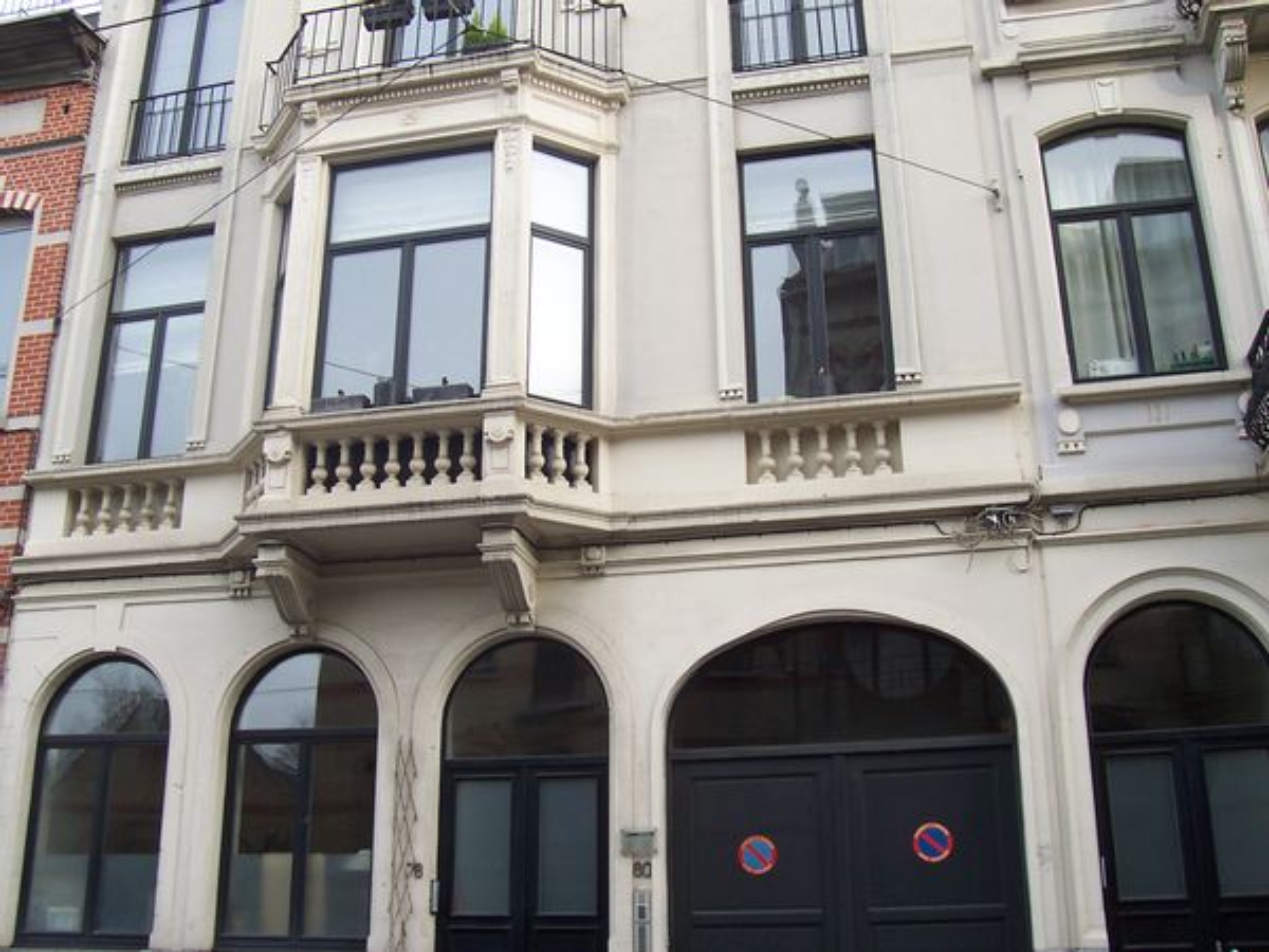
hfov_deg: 50.1
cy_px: 476
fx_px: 1356
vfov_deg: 38.7
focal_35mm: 37
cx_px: 634
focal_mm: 5.6
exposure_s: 1/180
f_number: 2.8
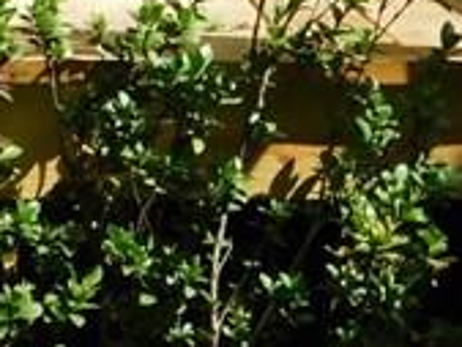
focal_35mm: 218
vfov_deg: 6.6
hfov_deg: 9.0
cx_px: 517
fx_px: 2912
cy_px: -303
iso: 400
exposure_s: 1/500
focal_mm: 6.3
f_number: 7
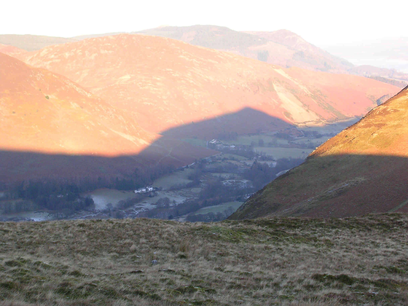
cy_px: 153
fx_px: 1073
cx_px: 204
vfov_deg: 16.2
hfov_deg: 21.5
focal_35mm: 91
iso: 50
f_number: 4.2
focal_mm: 13.7
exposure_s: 1/74.7
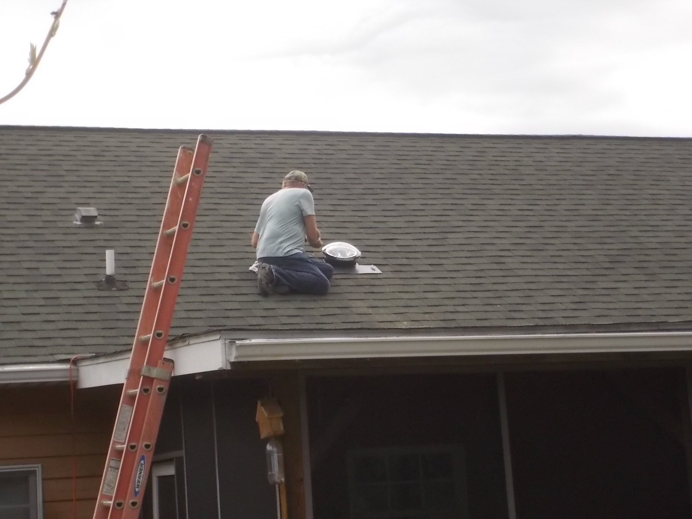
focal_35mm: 87
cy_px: 260
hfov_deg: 22.5
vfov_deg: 17.0
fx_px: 1739
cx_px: 346
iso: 250
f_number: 5.9
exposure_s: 1/500
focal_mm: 12.3
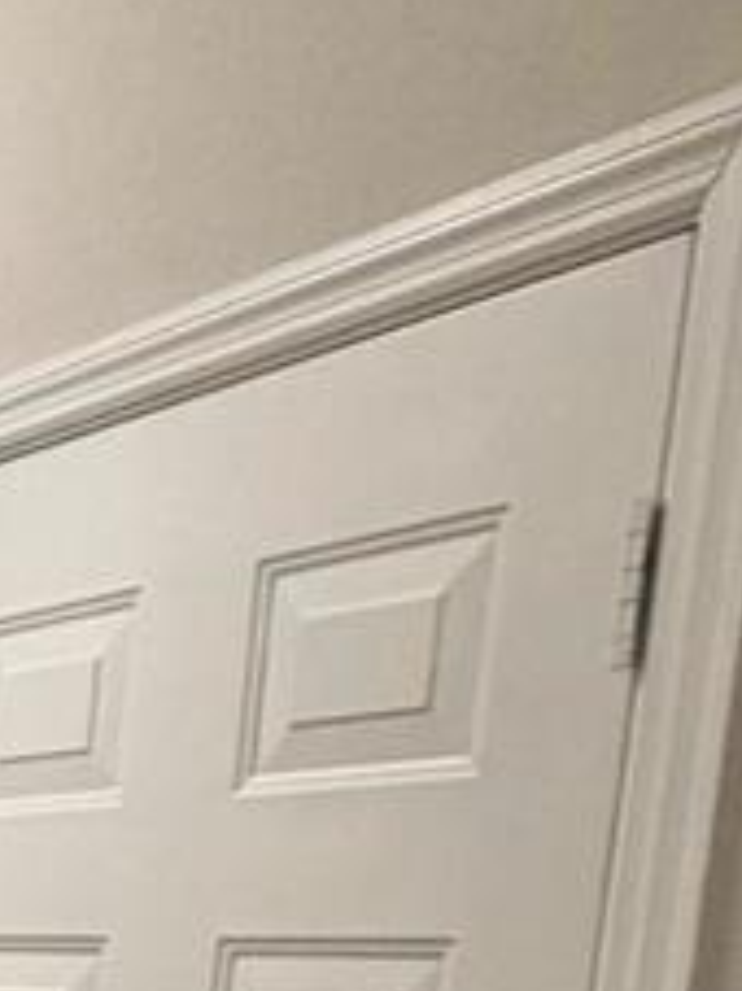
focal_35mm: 74
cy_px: 1301
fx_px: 2117
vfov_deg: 23.2
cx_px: -1056
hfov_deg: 13.8
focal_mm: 2.22
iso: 200
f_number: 2.2
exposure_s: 1/60
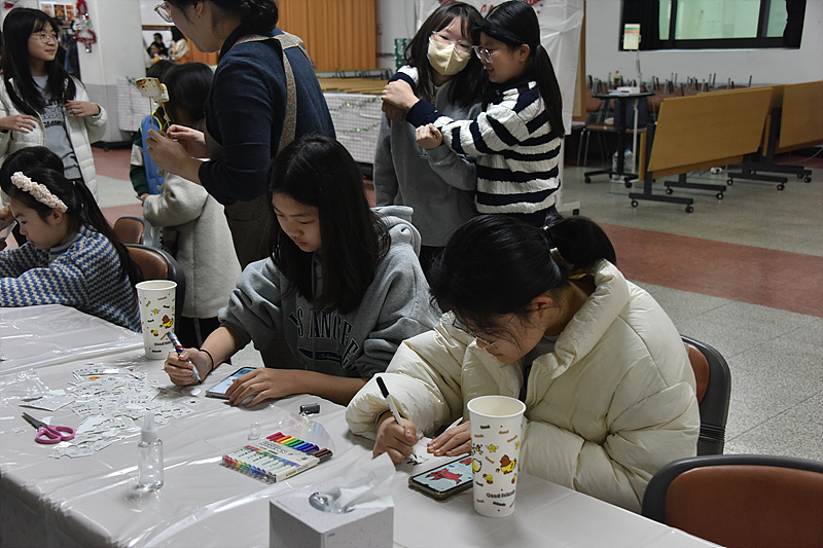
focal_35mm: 44
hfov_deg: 44.5
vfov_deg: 30.5
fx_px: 1006
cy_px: 274
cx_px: 412
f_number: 5.6
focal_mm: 44
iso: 2200
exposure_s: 1/125
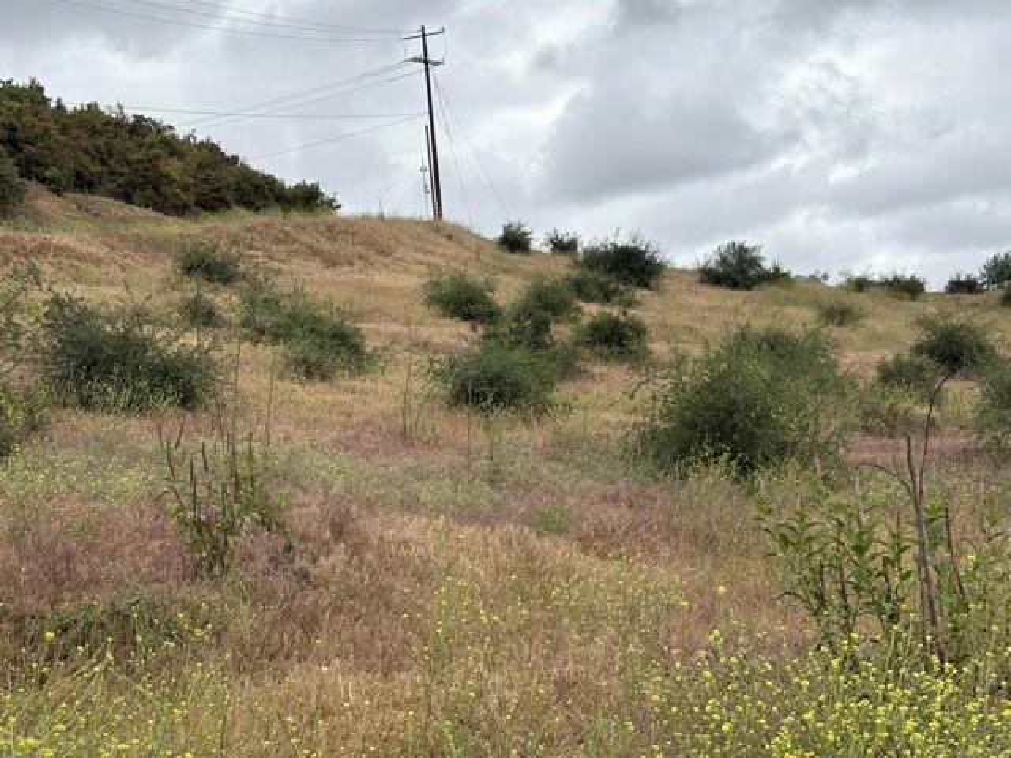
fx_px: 1519
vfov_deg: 28.0
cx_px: 506
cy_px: 379
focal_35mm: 52
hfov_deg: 36.8
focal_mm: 5.96
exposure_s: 1/1667
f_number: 1.6
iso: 32
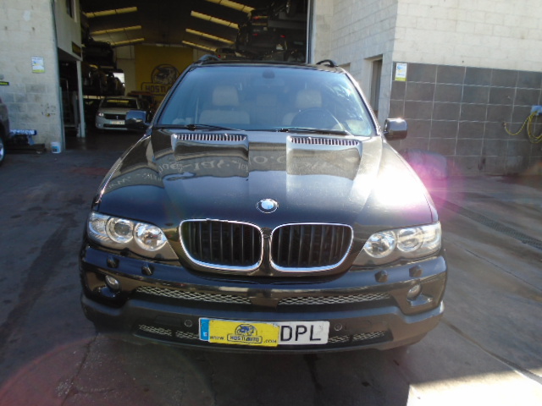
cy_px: 203
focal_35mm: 26
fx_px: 407
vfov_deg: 53.1
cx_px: 271
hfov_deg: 67.3
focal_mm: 4.6
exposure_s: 1/250
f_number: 3.2
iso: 100
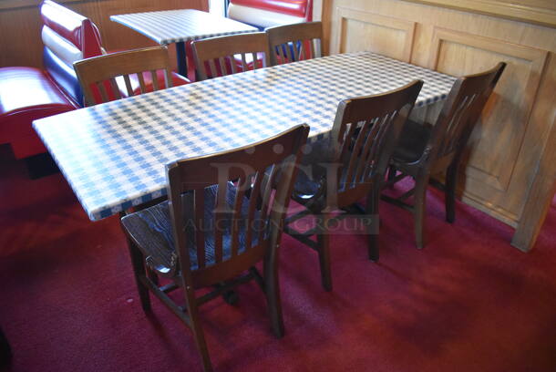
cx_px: 278
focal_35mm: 27
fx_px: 417
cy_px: 186
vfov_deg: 48.0
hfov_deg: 67.3
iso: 4500
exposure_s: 1/125
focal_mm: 18
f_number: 3.5
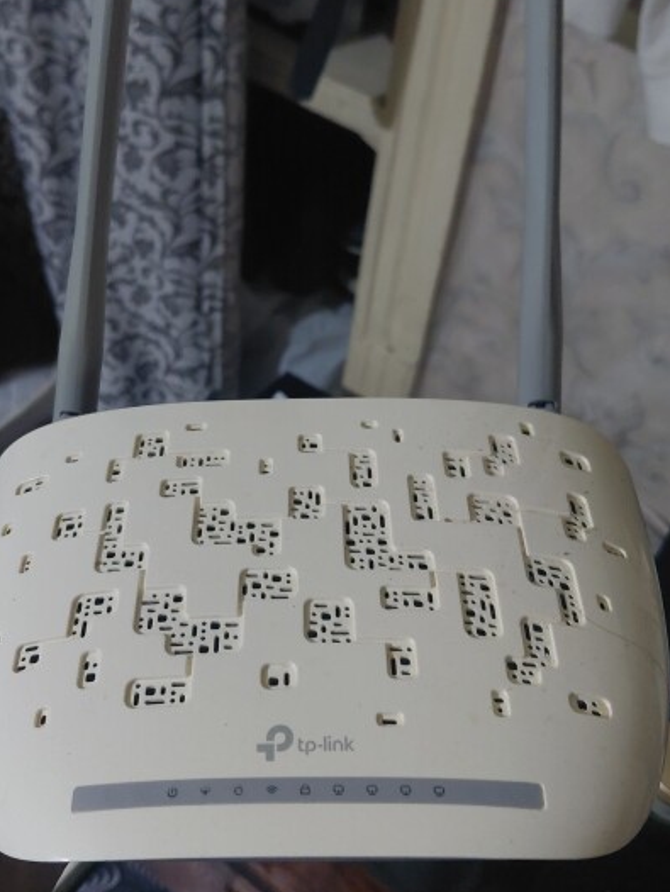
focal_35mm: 38
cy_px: 388
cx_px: 288
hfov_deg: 37.7
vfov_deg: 48.8
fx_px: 980
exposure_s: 1/25
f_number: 1.8
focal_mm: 4.69
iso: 400
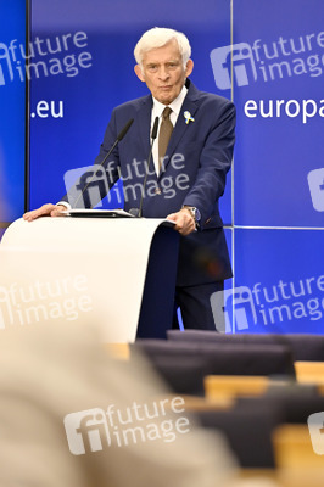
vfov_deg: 10.3
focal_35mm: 200
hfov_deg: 6.9
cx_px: 162
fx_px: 2704
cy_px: 244
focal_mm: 200
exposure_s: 1/320
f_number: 2.8
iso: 1000
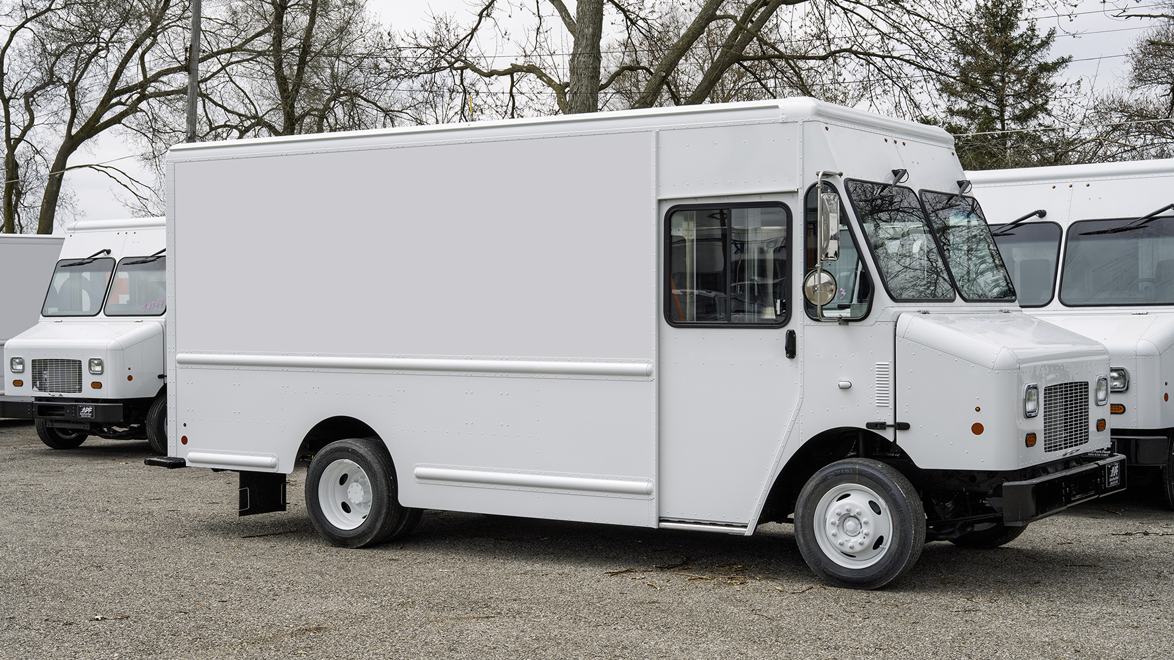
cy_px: 328
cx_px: 593
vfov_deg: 23.5
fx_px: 1587
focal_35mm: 51
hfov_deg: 40.6
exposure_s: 1/250
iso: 160
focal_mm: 48
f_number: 14
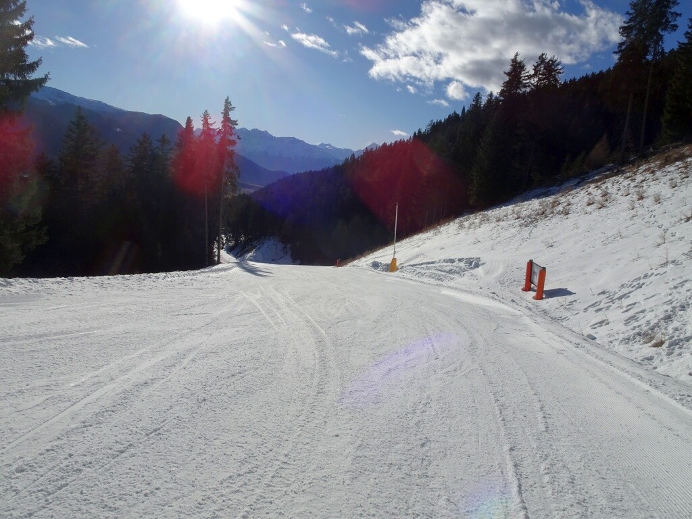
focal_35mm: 24
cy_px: 260
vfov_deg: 56.8
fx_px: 480
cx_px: 346
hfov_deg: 71.6
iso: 80
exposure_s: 1/2000
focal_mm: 4.1
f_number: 4
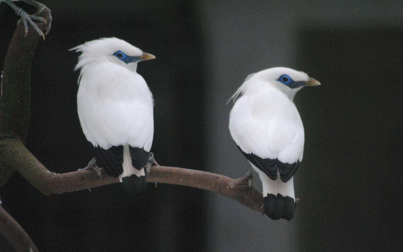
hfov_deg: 4.6
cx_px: 201
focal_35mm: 460
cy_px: 121
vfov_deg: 2.9
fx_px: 5052
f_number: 5.6
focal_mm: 300
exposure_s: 1/400
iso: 1600
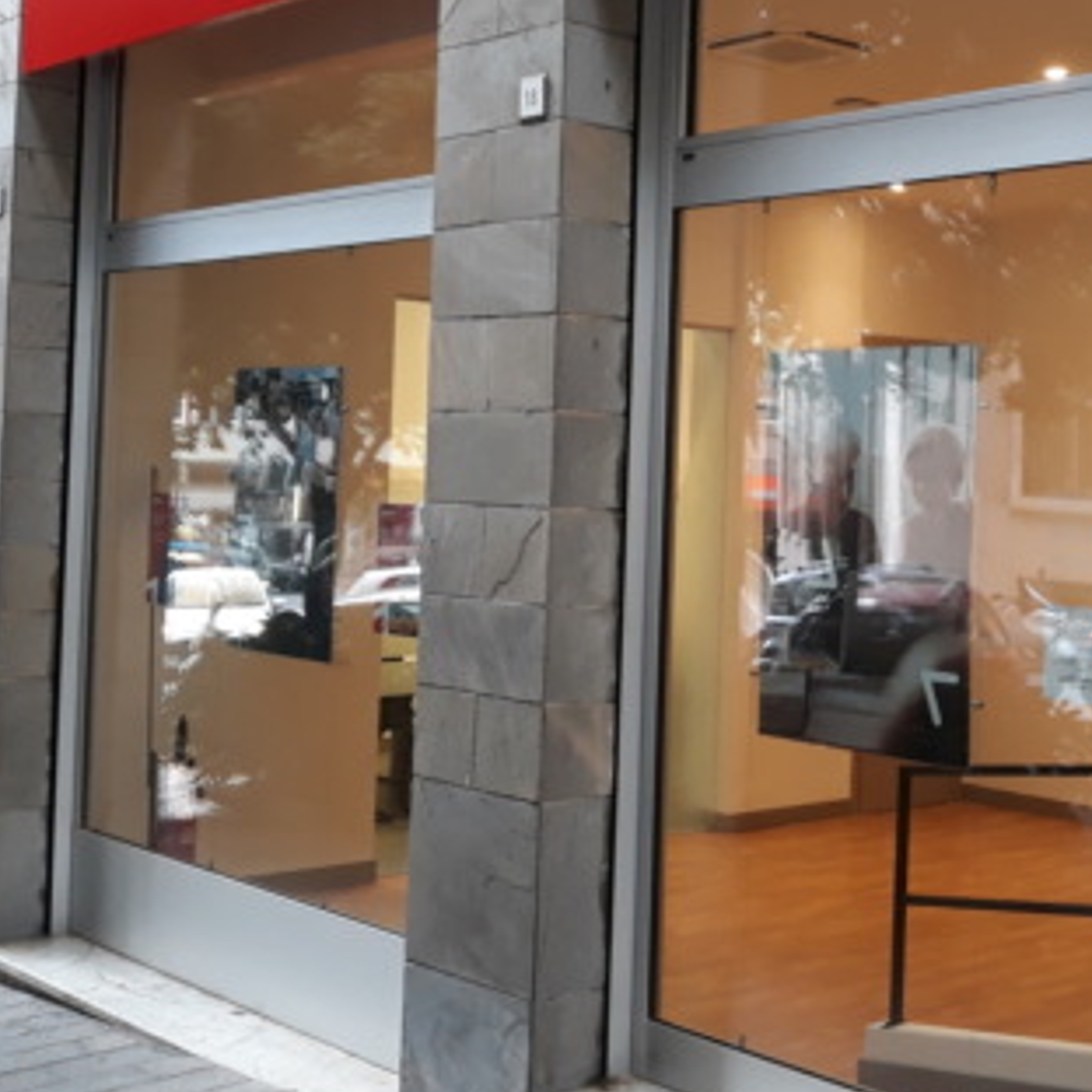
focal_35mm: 52
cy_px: 382
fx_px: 1856
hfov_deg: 32.6
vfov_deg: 32.6
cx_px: 704
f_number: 1.7
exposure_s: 1/50
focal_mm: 3.71
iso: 100
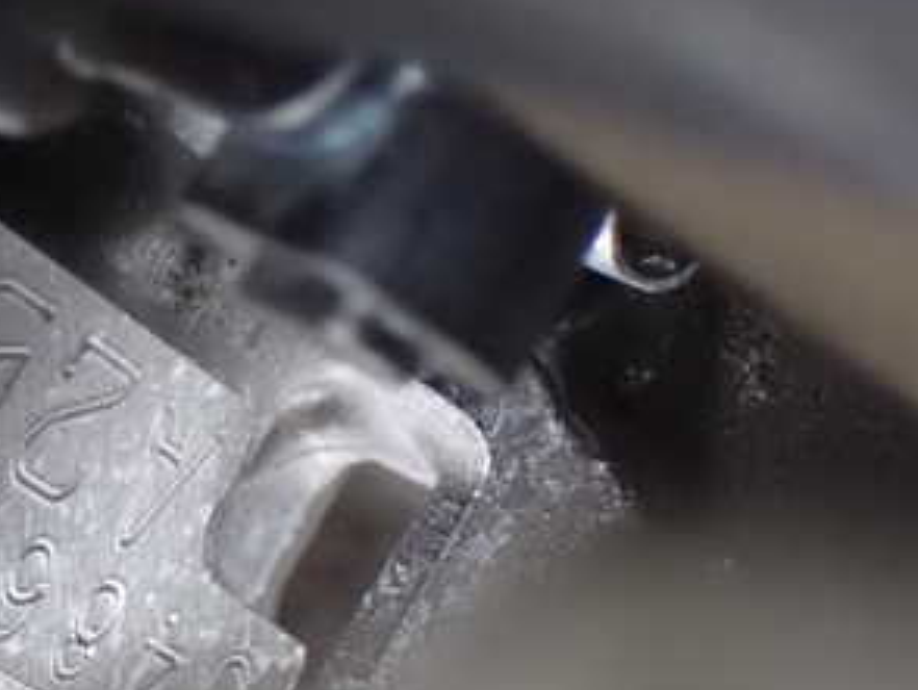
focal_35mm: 157
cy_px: 337
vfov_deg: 9.5
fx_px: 4167
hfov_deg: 12.4
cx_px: 12
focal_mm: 13.65
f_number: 4.1
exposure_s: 1/60
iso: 1600
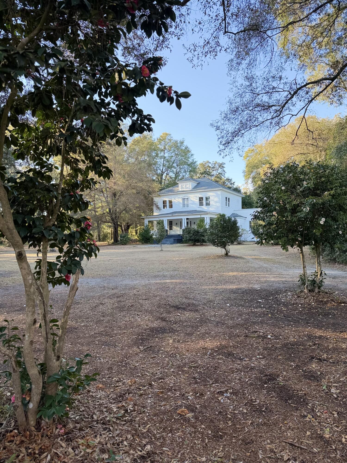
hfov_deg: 56.8
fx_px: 321
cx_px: 174
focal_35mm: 24
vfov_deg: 71.6
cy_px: 232
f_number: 1.78
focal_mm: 6.76
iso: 100
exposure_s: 1/435
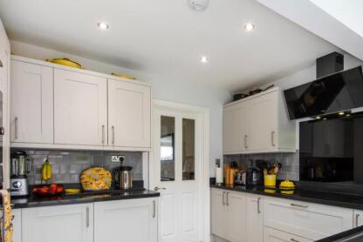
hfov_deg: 77.3
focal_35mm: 22
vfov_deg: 55.4
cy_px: 172
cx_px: 223
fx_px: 222
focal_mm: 14
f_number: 9
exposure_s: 1/40
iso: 320
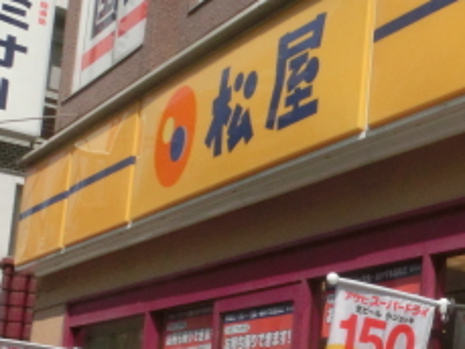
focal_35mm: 67
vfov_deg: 21.4
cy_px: 329
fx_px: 900
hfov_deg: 25.3
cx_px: 593
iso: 250
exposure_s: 1/1000
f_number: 7.9
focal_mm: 4.24
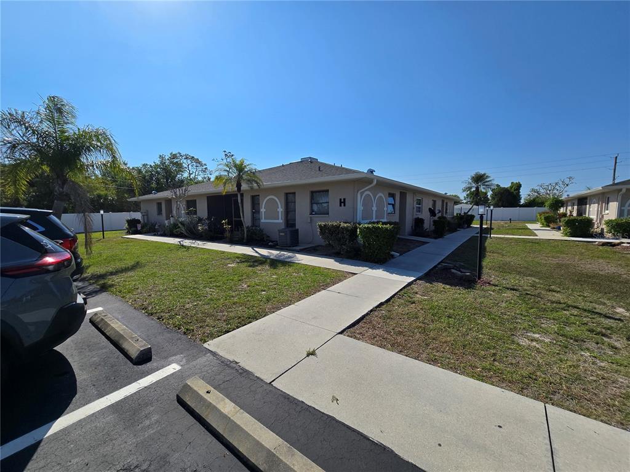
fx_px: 237
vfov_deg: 89.9
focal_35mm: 13
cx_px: 315
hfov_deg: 106.2
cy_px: 236
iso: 50
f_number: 2.2
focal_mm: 2.2
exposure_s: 1/4032
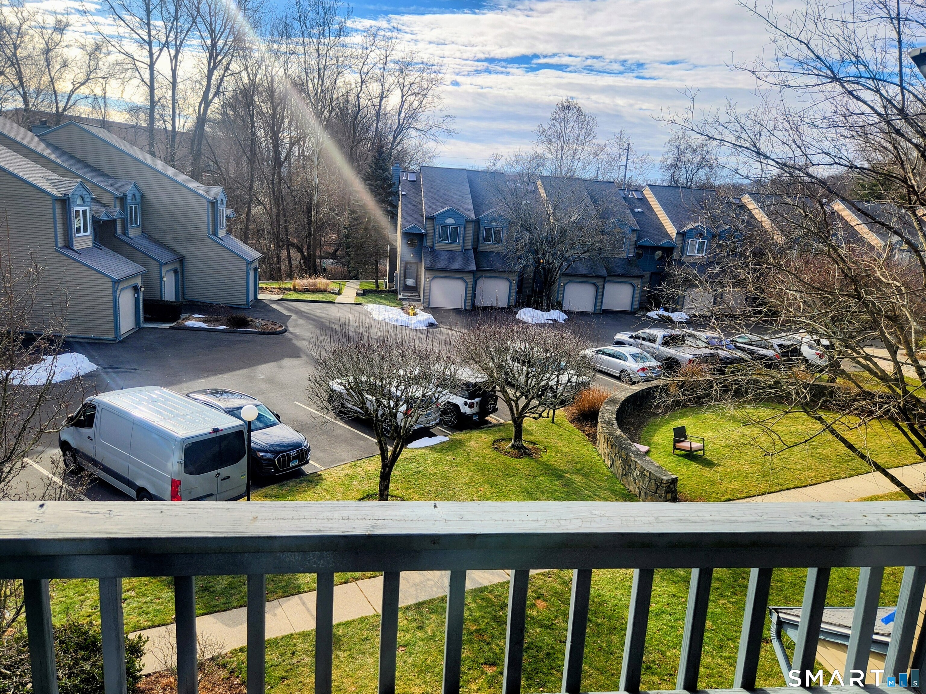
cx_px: 463
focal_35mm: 23
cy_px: 347
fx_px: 615
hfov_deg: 73.9
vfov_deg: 58.9
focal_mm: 5.4
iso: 20
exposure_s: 1/1533
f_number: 1.8
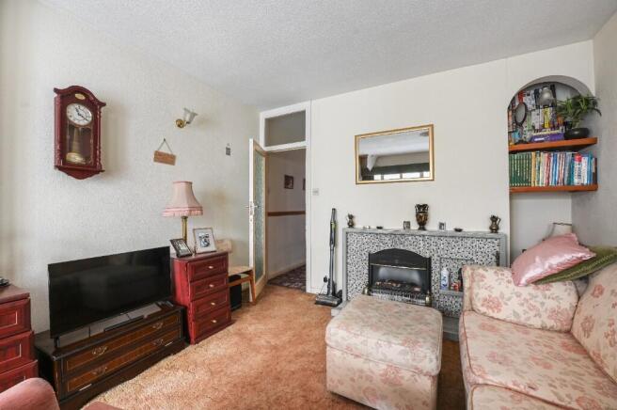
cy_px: 205
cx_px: 308
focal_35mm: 14
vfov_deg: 81.1
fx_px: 240
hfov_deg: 104.3
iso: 400
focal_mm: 14
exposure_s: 3
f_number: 8
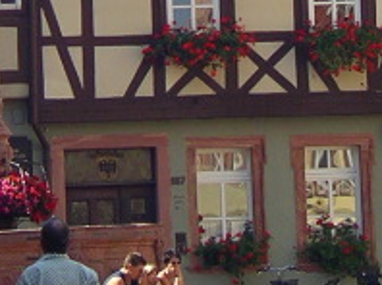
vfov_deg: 4.4
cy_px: -35
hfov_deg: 5.8
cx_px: 125
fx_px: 3747
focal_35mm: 340
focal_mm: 10.8
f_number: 3.5
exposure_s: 1/320
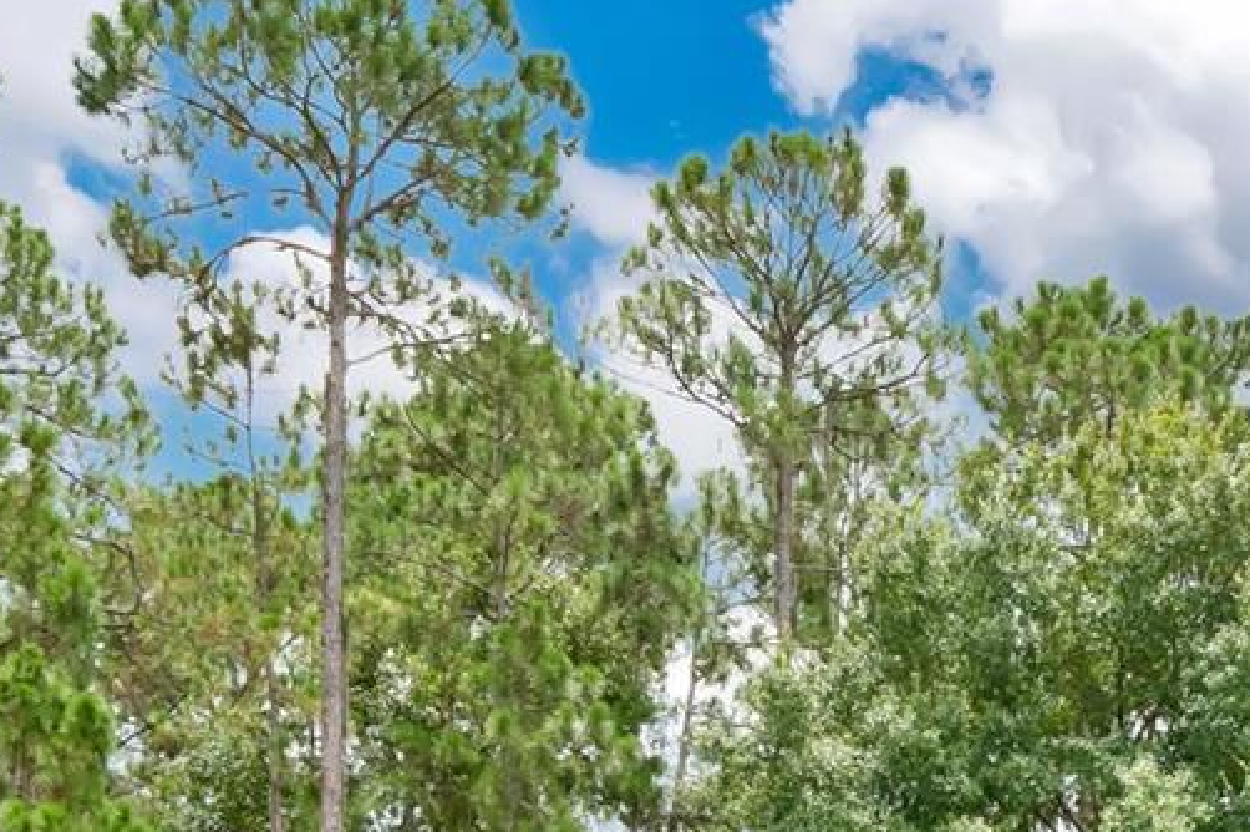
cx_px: 1088
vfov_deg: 22.9
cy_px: 1146
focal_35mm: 51
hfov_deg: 36.8
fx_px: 1770
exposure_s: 1/60
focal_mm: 16
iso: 500
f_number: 22
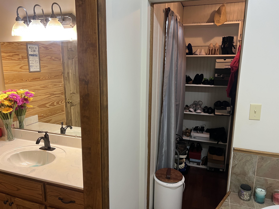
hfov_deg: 67.3
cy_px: 104
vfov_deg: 53.1
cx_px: 140
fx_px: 210
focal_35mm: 26
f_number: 1.5
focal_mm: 5.7
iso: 125
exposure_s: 1/60
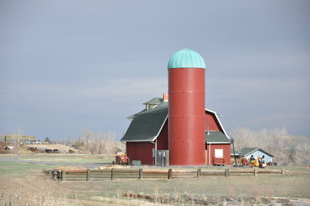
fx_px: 1355
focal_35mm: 158
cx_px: 155
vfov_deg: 8.7
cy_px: 103
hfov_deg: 13.0
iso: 1600
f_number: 7.1
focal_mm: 105
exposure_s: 1/4000
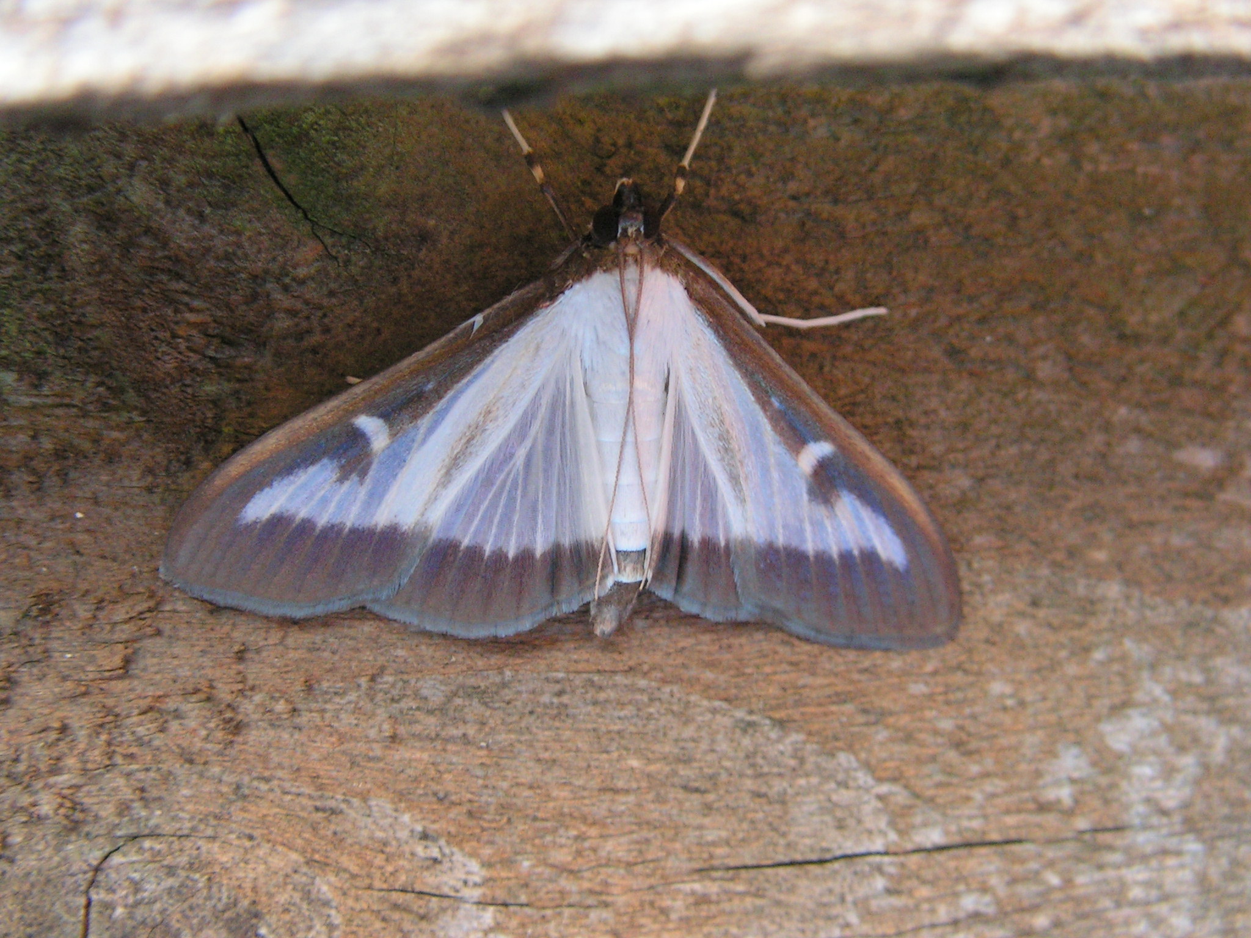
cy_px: 469
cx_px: 626
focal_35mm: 66
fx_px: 2385
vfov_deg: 22.3
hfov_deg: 29.4
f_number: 3.3
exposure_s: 1/60
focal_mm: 11
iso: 200
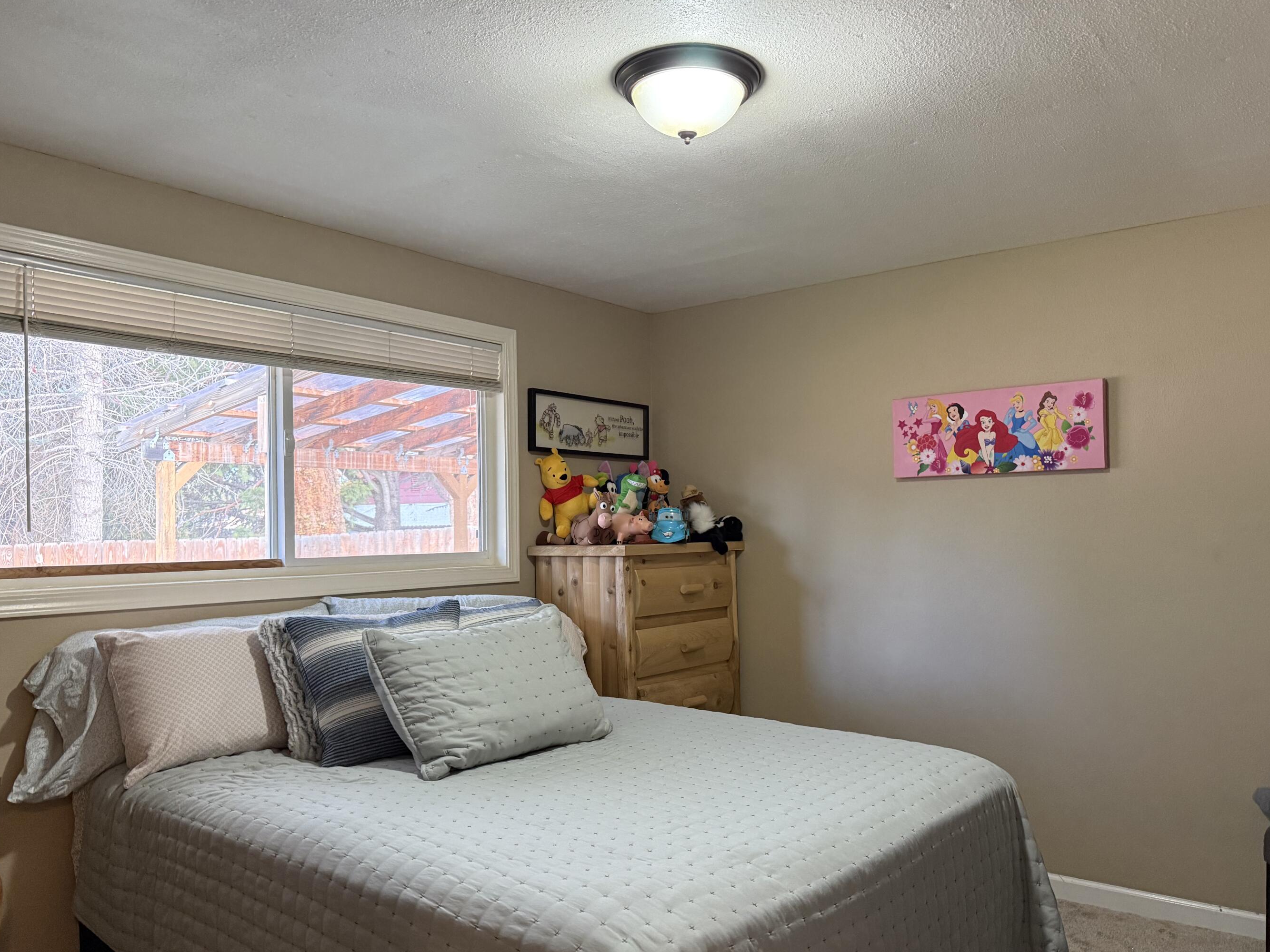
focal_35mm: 27
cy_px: 523
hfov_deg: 65.3
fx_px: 991
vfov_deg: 51.3
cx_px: 672
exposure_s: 1/60
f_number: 1.78
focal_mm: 6.76
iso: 400
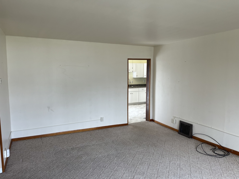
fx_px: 180
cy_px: 90
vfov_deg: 53.1
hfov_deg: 67.3
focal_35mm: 26
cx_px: 120
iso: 50
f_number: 1.6
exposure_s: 1/122
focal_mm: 5.1
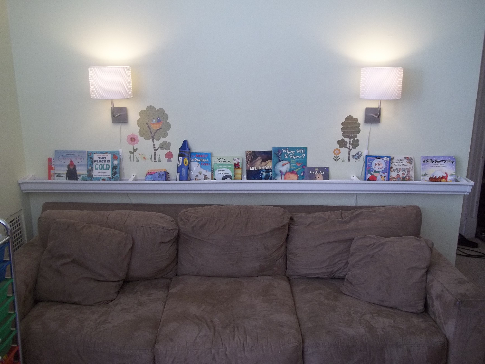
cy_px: 182
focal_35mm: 32
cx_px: 242
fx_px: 448
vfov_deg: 44.2
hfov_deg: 56.8
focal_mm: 5.7
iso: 107
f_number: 2.9
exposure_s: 1/30
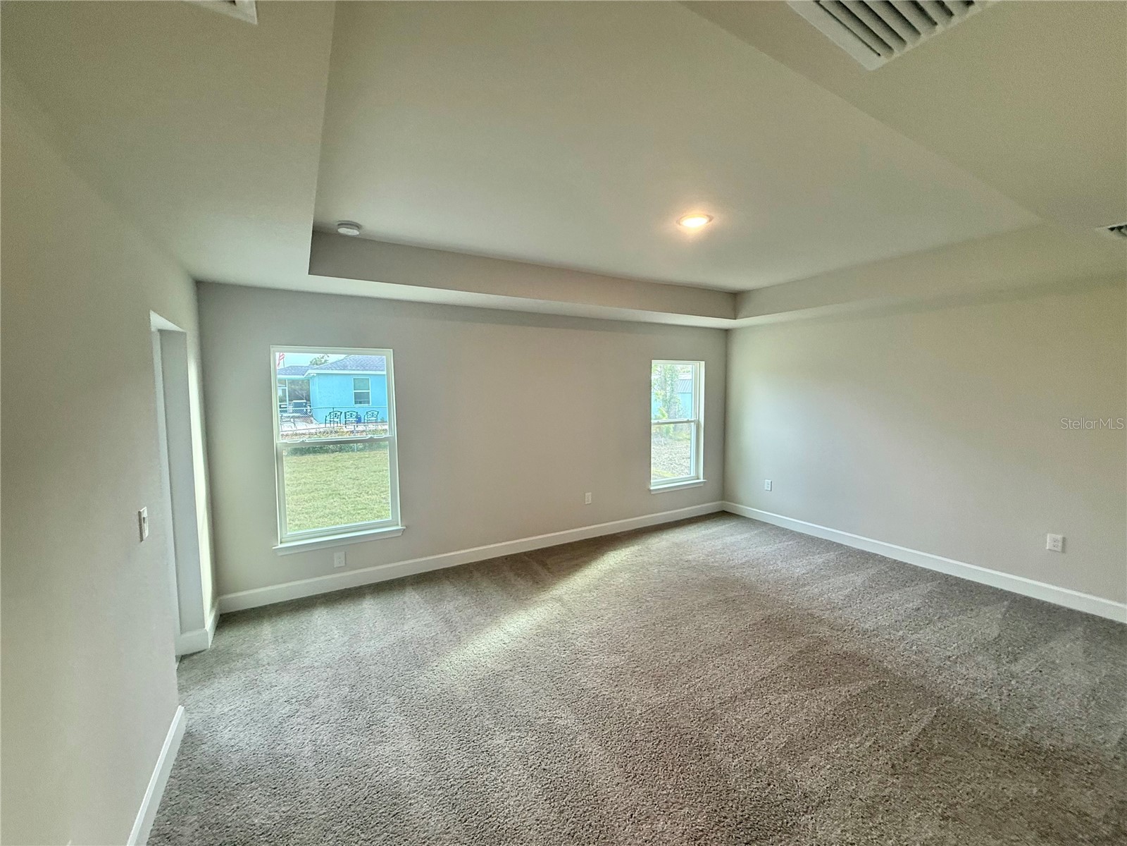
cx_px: 564
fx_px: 456
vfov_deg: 85.7
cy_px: 423
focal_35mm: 14
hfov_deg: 102.1
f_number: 2.2
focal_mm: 2.22
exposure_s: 1/120
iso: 160
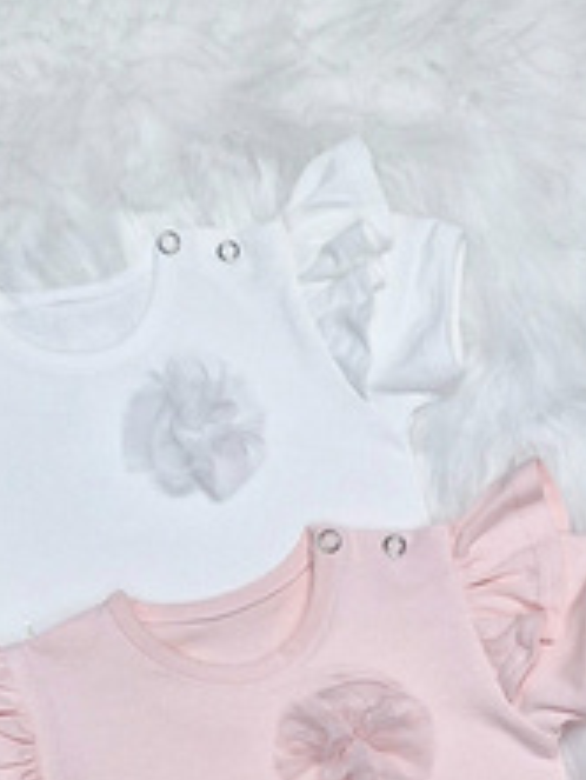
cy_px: 872
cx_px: 277
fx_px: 1173
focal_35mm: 52
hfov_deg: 28.1
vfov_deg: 32.2
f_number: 1.8
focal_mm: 6.4
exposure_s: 1/100
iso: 50
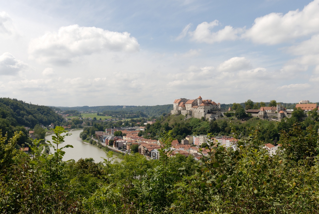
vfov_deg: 37.0
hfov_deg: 53.1
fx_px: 319
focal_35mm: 36
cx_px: 160
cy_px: 107
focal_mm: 24
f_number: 8
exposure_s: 1/320
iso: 100
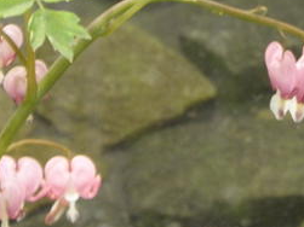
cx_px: 268
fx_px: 4722
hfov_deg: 3.7
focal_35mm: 538
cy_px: 62
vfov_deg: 2.8
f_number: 4.5
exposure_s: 1/5
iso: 400
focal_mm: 37.67
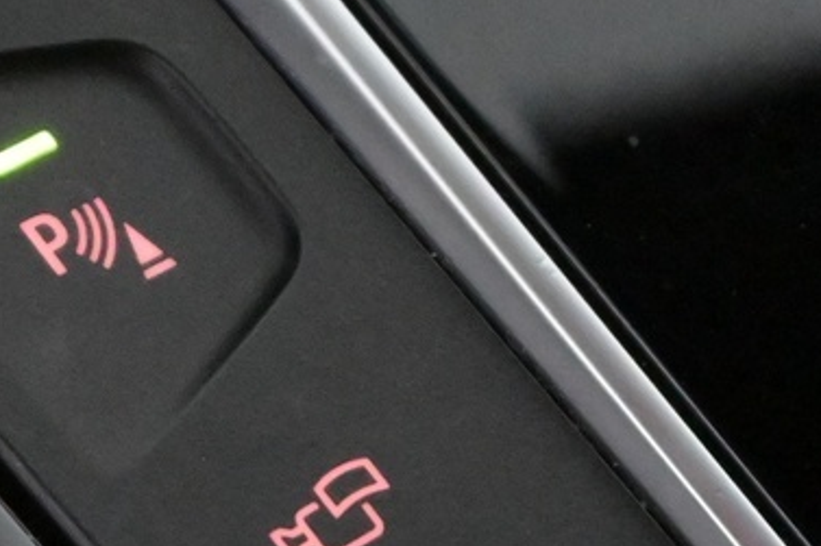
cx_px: 70
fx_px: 6614
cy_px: 270
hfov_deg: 7.1
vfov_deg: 4.7
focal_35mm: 290
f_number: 6
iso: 10000
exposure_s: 1/80
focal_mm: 45
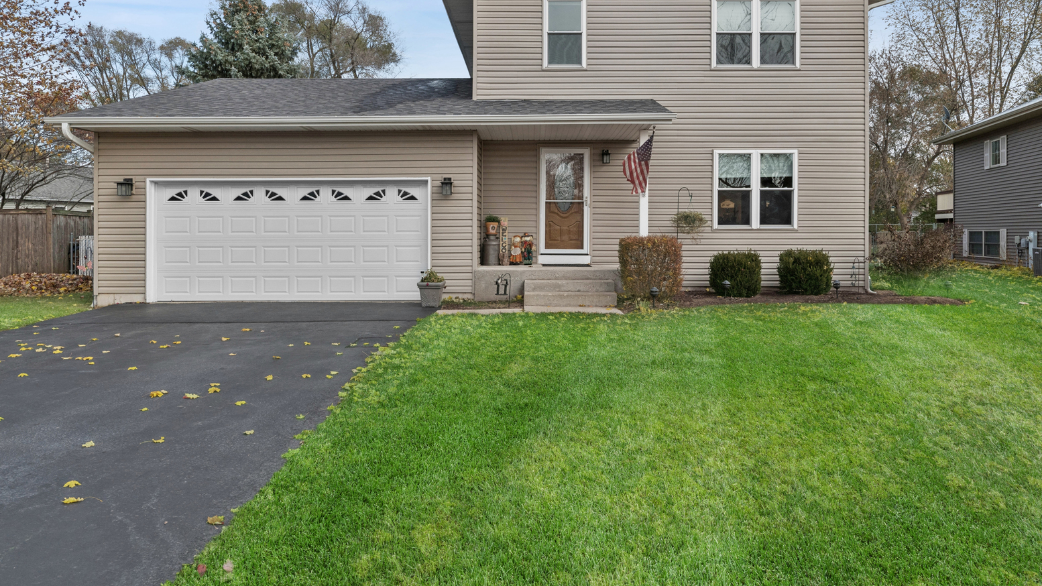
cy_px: 227
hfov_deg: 76.3
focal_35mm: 24
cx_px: 505
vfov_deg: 47.3
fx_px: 663
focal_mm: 22
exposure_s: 1/250
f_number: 11
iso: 200
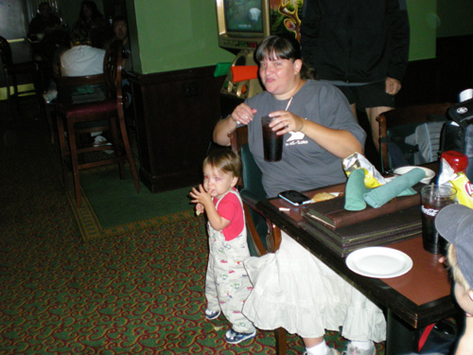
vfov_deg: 37.7
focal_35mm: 38
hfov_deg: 49.0
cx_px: 236
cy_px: 178
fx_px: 519
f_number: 3.1
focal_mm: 6.3
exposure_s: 1/60
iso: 317
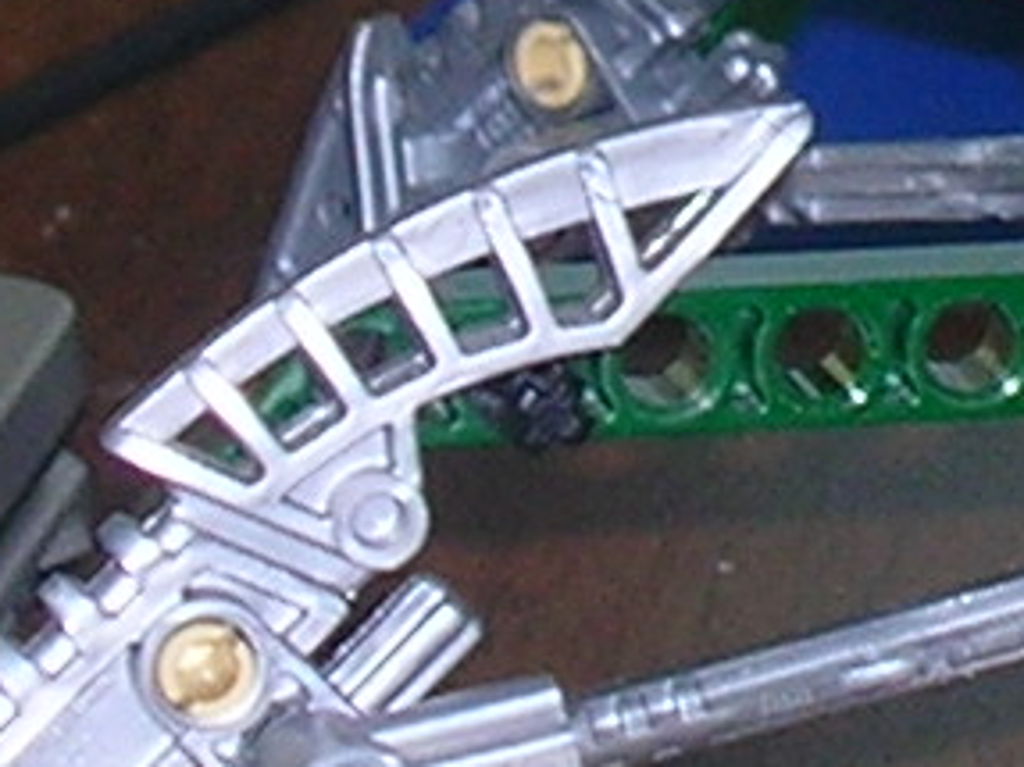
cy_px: -510
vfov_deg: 2.5
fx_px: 17446
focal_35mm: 590
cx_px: 1524
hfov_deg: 3.4
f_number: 4
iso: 50
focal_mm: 12.3
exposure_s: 1/60.1
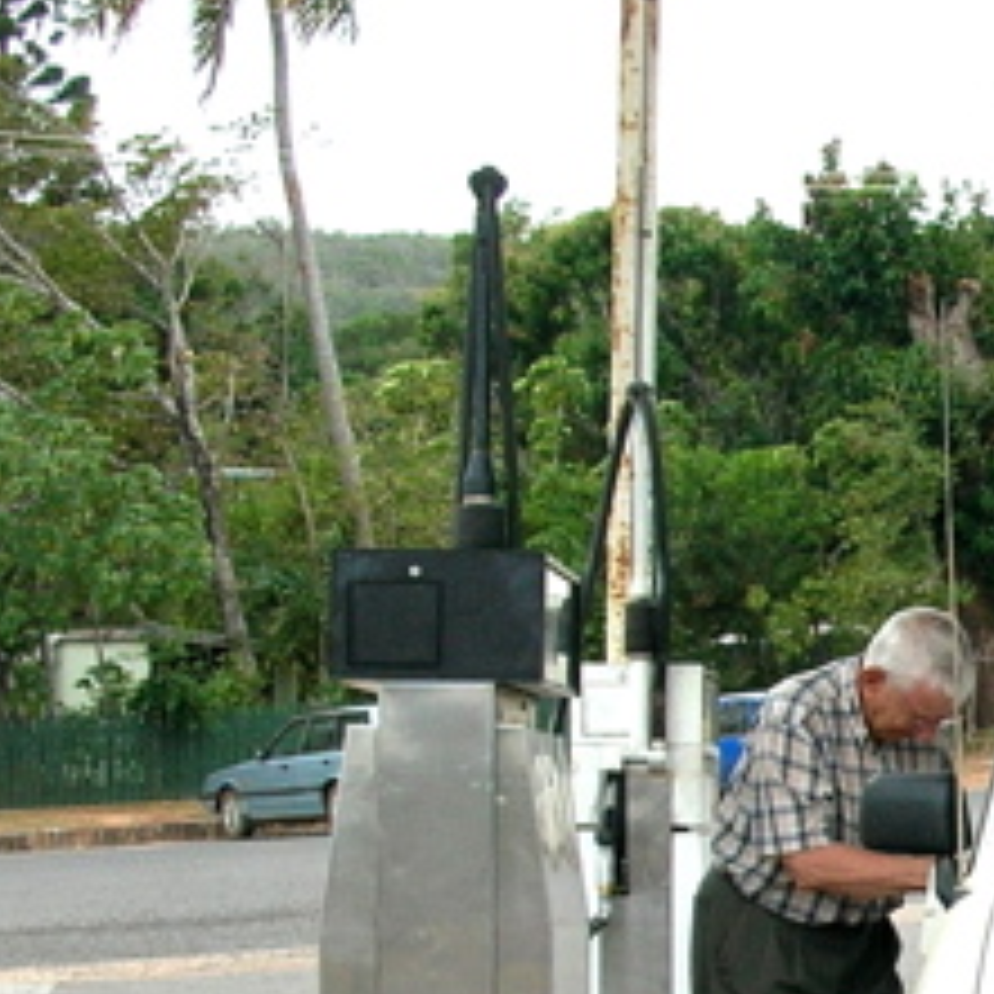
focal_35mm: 92
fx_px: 2989
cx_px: 1212
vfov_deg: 18.5
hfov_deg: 17.9
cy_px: 909
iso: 50
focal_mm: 6
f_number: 3.7
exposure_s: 1/198
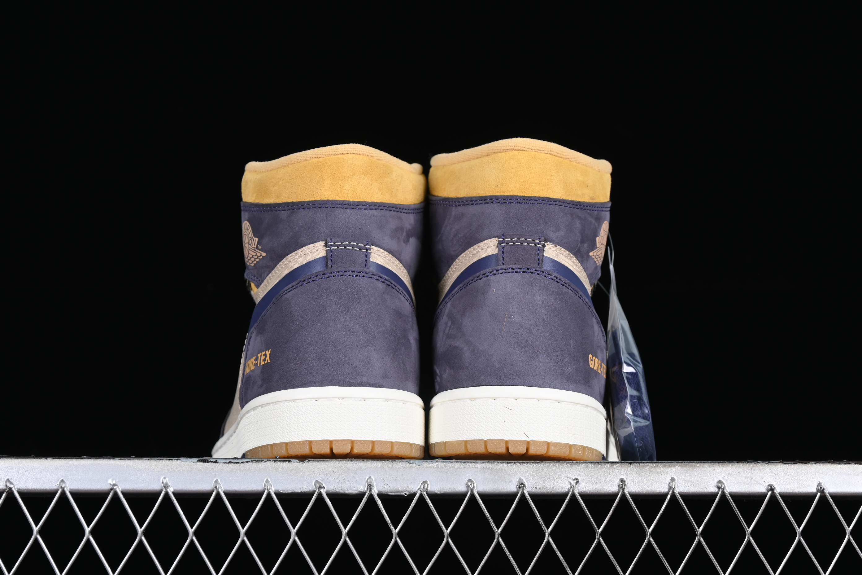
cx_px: 431
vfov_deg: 18.2
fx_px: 1796
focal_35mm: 75
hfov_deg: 27.0
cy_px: 288
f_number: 7.1
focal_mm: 50
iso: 160
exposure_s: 1/80
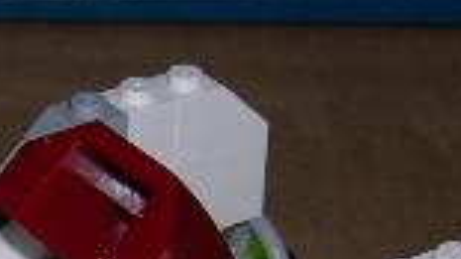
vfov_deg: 6.9
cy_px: 506
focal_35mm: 171
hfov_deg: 12.1
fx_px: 2089
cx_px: -190
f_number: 7.6
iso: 100
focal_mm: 8
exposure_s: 1/60
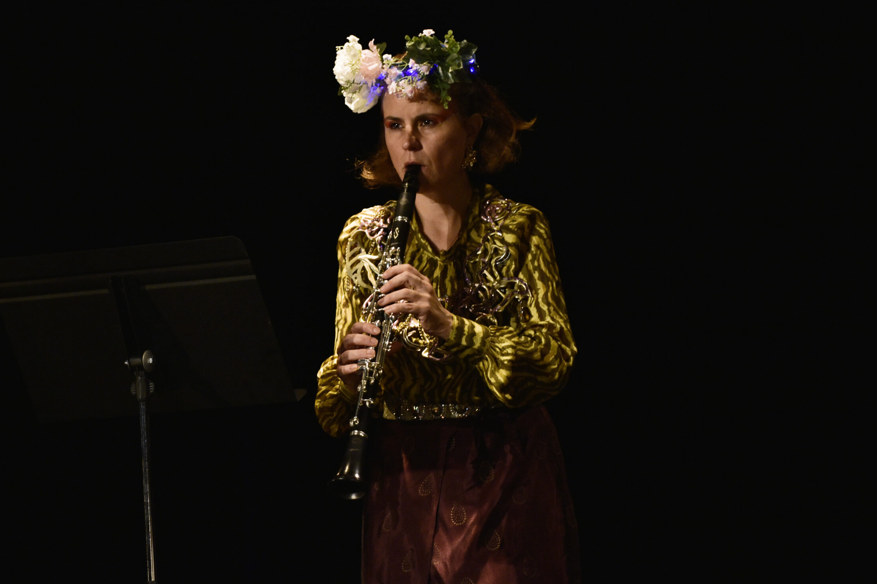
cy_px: 321
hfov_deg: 7.9
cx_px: 446
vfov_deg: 5.3
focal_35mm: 260
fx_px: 6333
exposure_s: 1/80
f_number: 2.8
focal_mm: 150
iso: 640
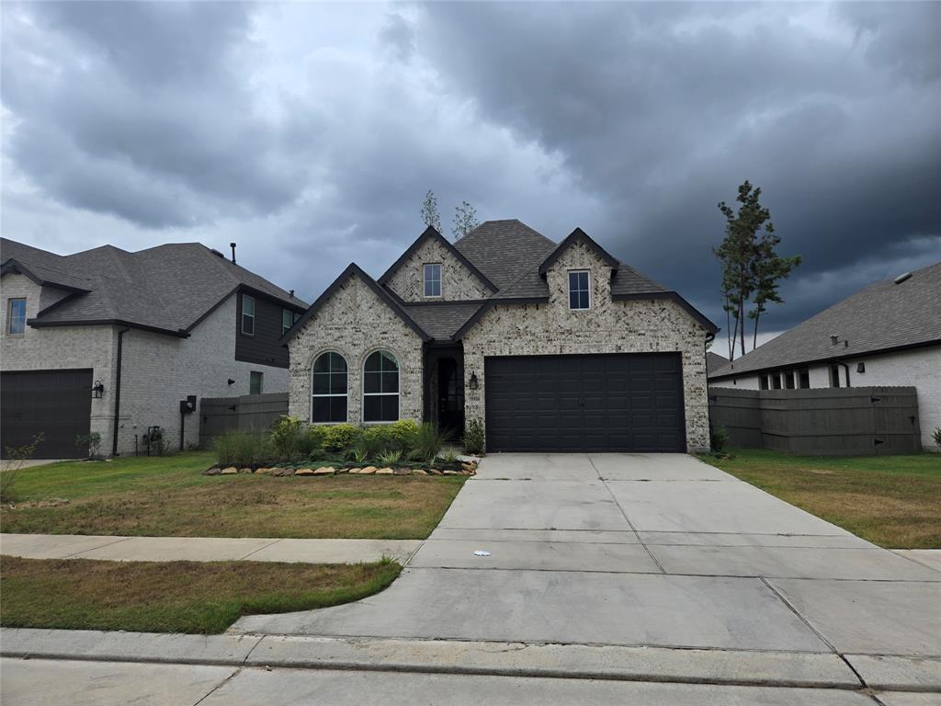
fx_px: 625
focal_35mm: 23
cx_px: 470
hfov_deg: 73.9
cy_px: 353
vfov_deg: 58.9
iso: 25
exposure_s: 1/1343
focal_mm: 5.4
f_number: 1.8
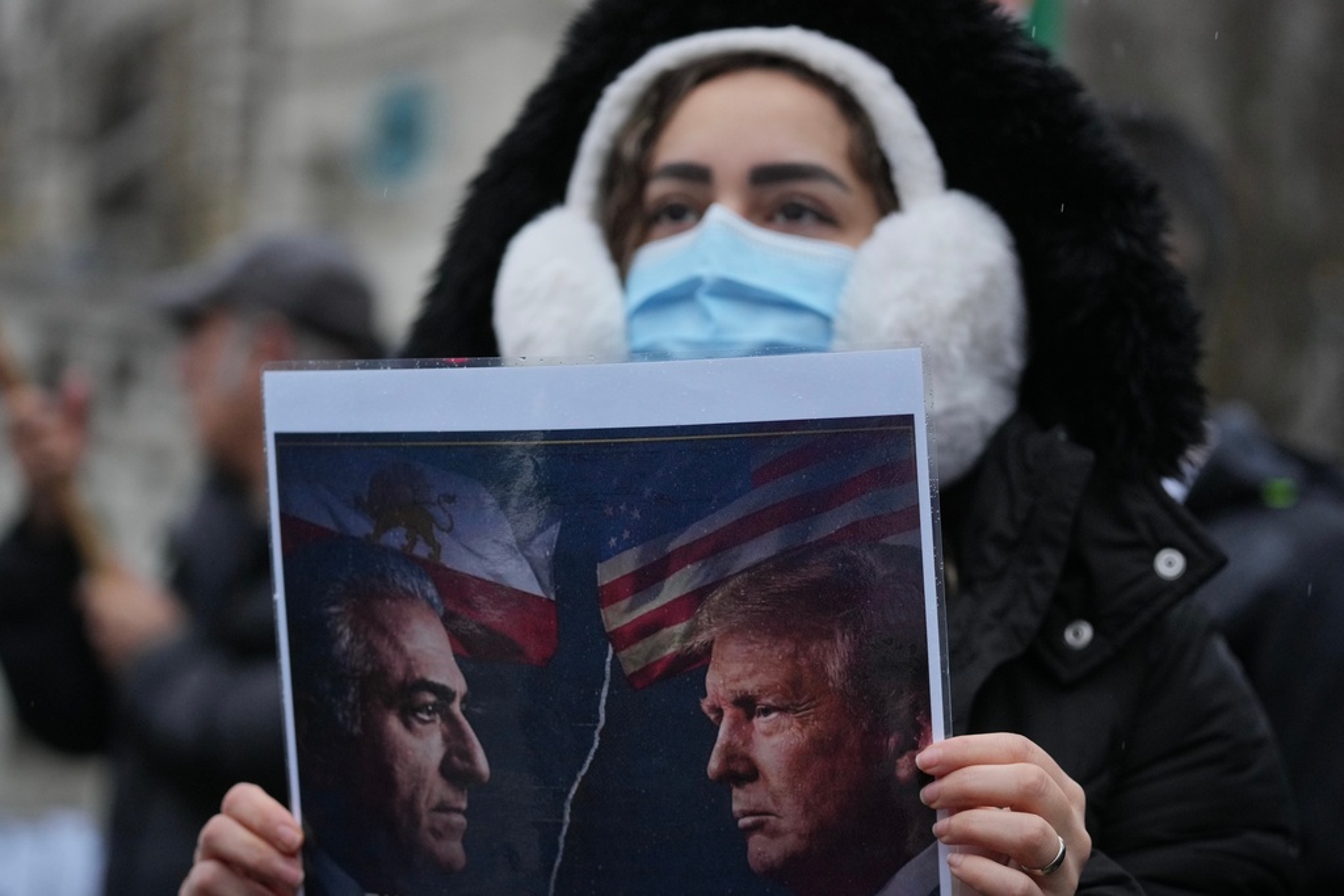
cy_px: 448
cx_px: 672
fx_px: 2614
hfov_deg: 28.8
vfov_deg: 19.5
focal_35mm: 70
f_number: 2.8
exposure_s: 1/800
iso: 2500
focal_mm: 70
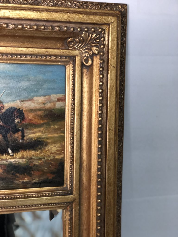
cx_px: 89
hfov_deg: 28.0
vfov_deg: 36.8
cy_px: 118
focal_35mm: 52
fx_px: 357
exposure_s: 1/17
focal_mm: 6
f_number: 2.4
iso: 160
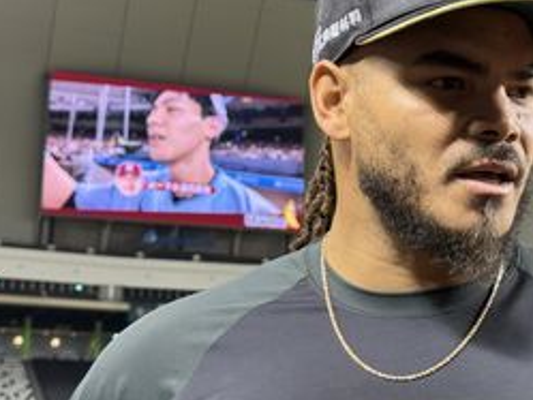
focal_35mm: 77
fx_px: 1186
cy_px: 212
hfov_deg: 25.0
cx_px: 415
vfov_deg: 19.2
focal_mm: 6.76
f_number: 1.78
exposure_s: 1/60
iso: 100
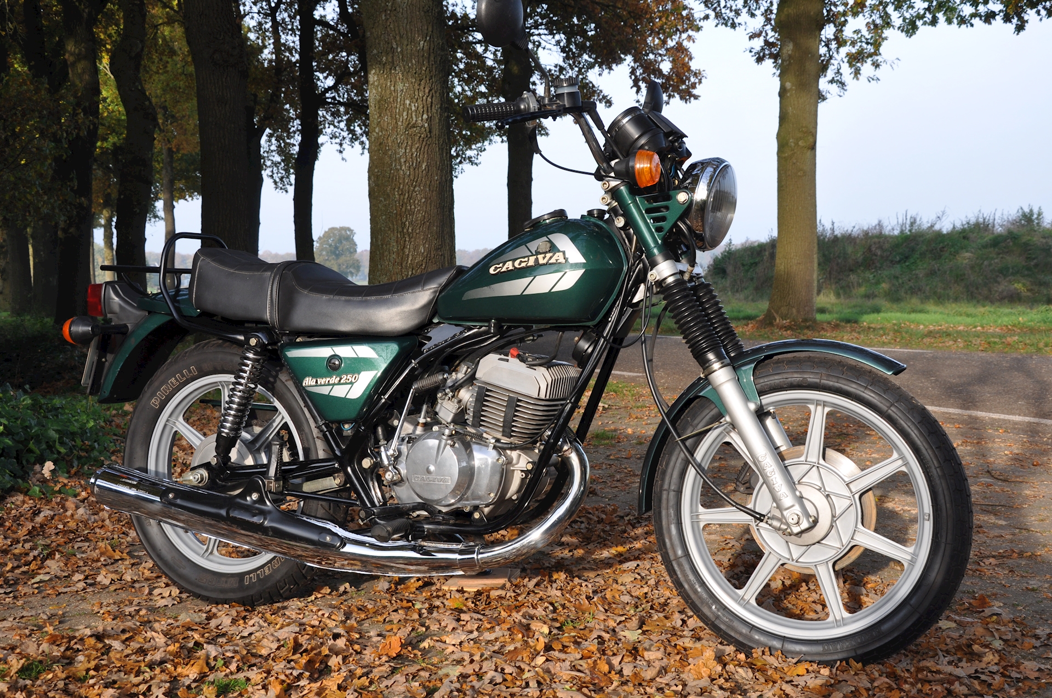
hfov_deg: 43.7
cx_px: 526
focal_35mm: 45
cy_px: 349
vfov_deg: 29.8
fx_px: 1313
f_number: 10
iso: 200
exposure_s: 1/100
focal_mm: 30
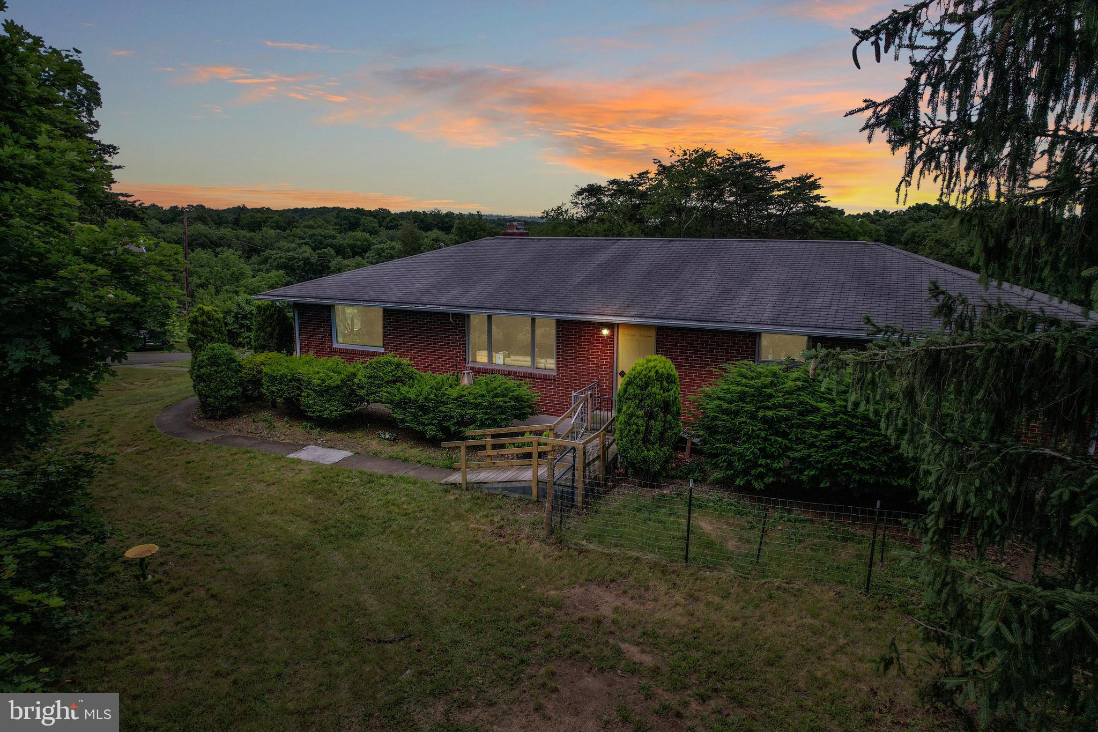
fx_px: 671
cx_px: 549
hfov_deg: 78.6
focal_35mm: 22
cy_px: 366
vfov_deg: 57.2
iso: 100
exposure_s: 1/40
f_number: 2.8
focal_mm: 8.38
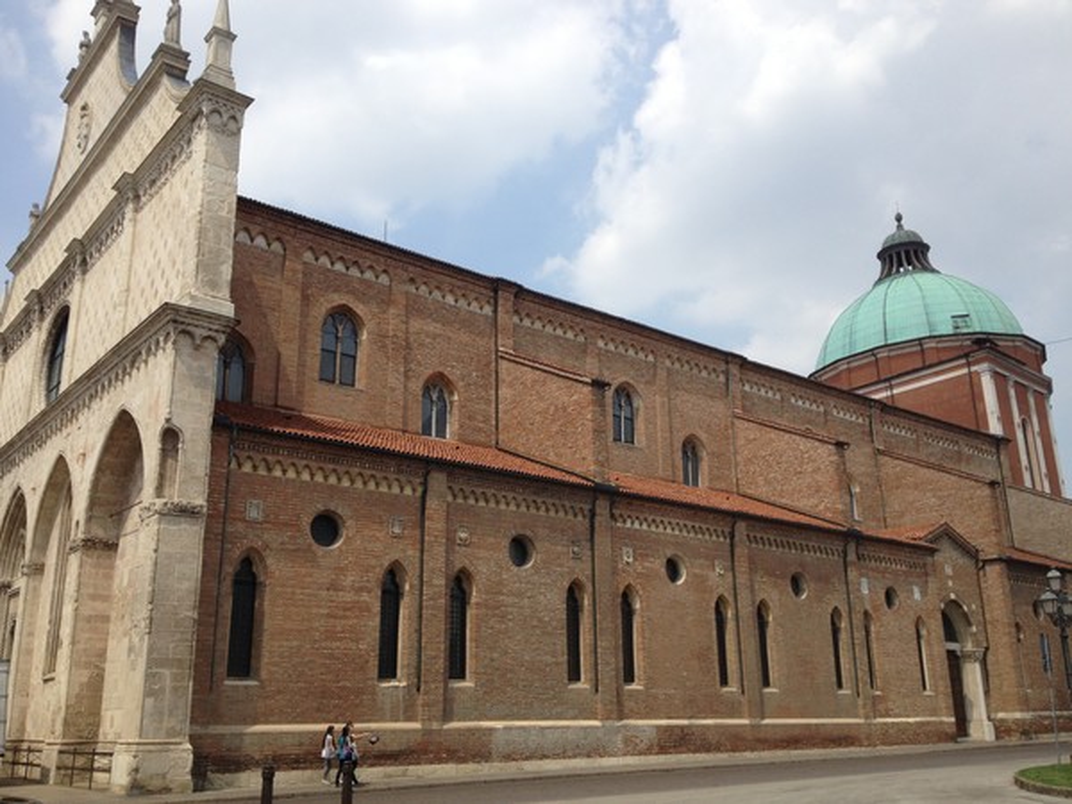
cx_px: 536
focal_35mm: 35
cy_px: 402
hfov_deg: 52.6
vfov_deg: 40.7
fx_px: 1084
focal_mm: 4.28
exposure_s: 1/2045
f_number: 2.4
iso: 50
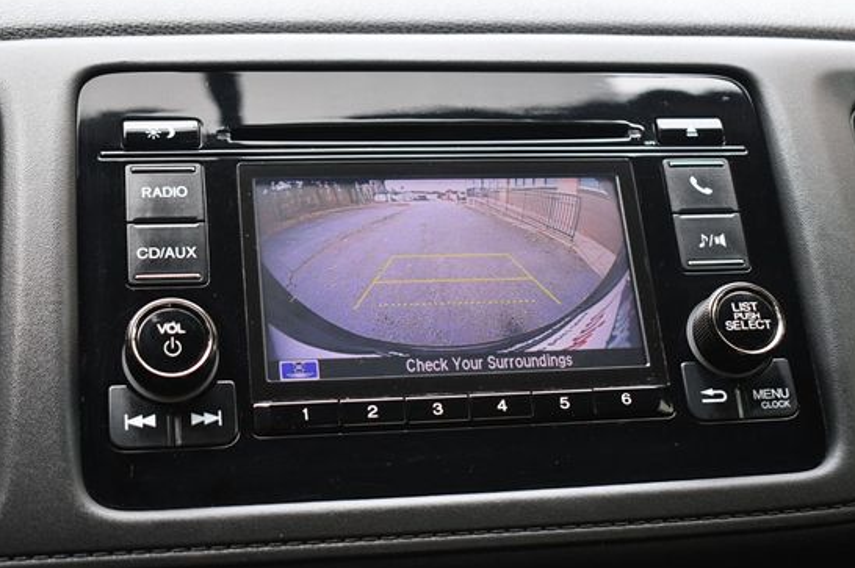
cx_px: 437
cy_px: 286
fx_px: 1447
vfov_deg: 22.2
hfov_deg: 32.9
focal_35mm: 61
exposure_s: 1/160
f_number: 4.5
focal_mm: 35
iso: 800
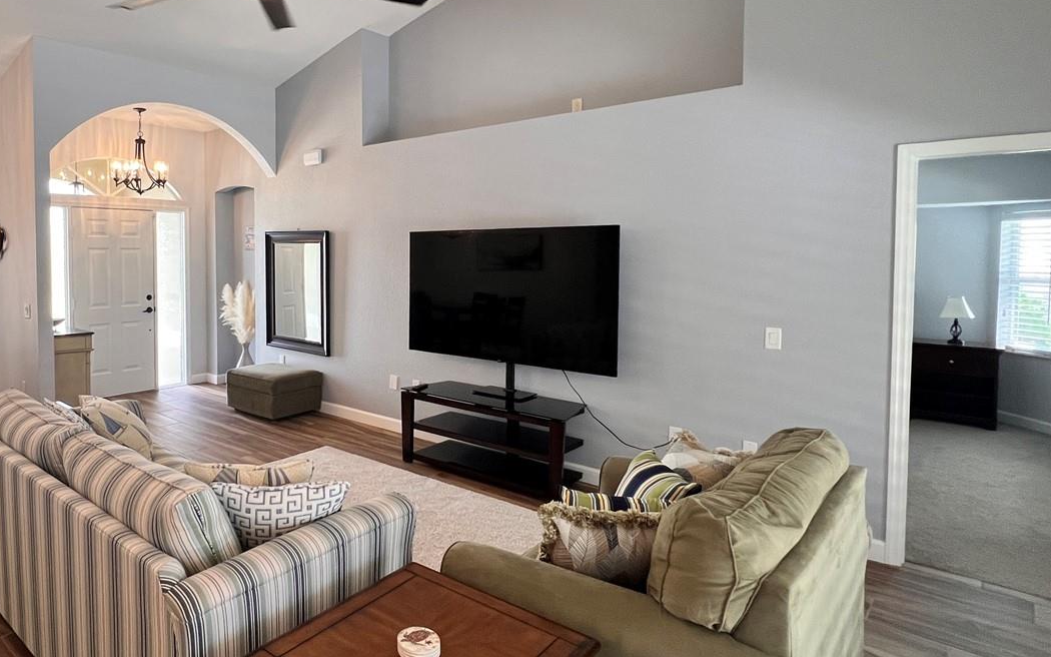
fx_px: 601
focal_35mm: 21
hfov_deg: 79.4
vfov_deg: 57.0
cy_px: 281
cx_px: 345
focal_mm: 1.57
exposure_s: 1/120
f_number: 1.8
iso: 200
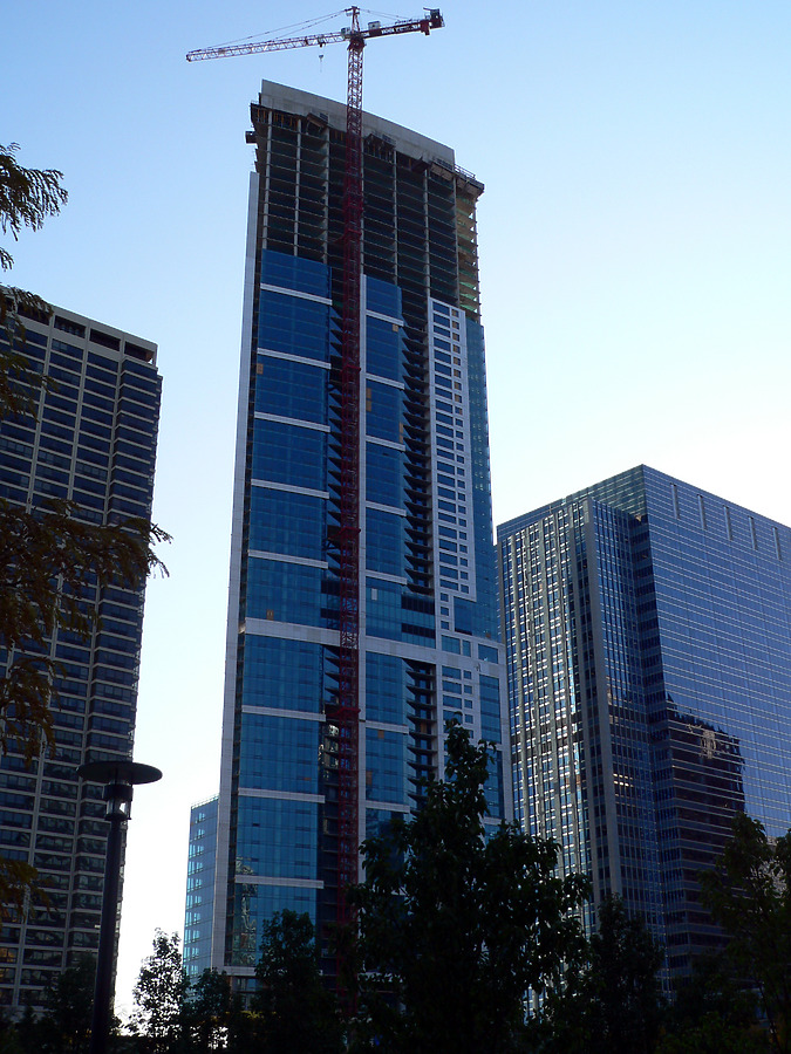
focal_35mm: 42
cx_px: 396
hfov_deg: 34.3
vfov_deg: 44.8
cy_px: 527
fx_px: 1280
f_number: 4
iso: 80
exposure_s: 1/500
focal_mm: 7
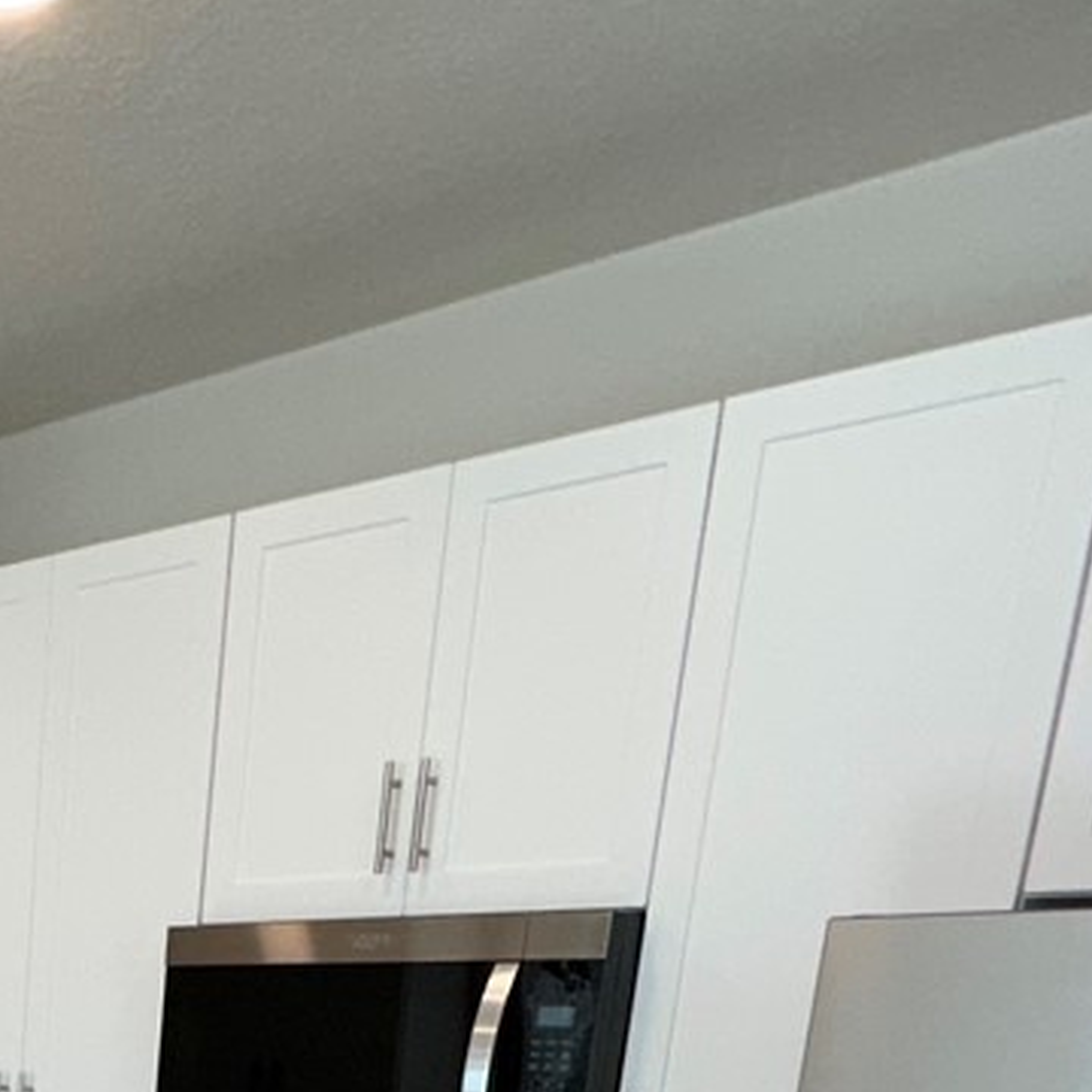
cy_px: 1662
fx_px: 1963
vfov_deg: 24.1
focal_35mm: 55
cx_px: -255
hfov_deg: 27.1
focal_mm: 2.22
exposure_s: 1/120
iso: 64
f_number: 2.2
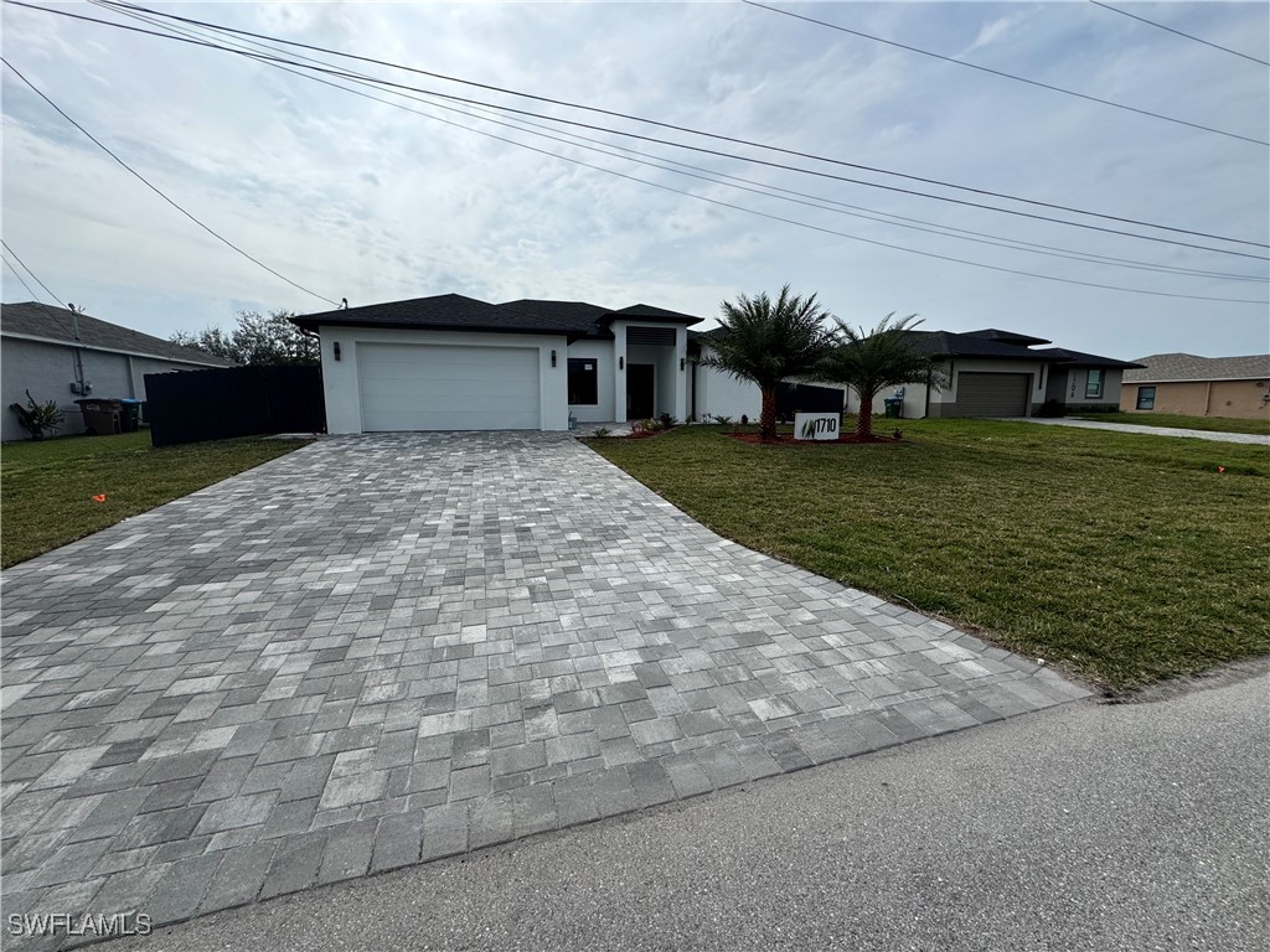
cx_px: 635
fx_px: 514
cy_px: 476
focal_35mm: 14
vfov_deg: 85.7
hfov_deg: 102.1
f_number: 2.2
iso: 50
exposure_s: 1/3106
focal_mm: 2.22
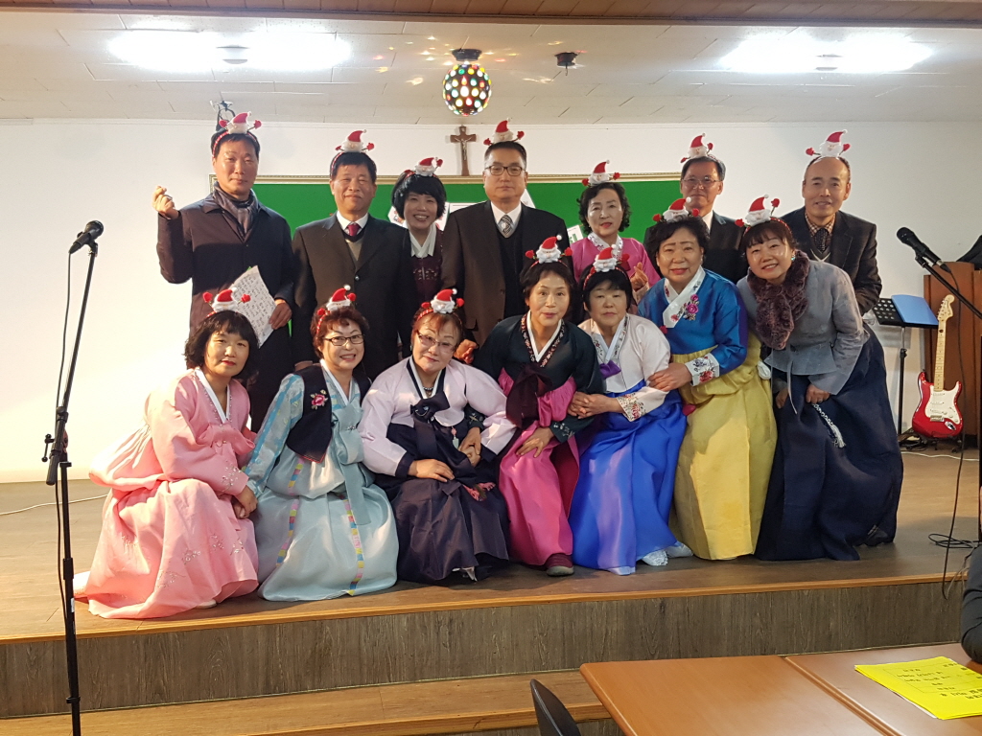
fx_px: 738
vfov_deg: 53.1
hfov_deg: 67.3
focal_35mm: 26
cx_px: 491
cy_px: 368
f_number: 1.7
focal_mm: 4.2
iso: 160
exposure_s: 1/24
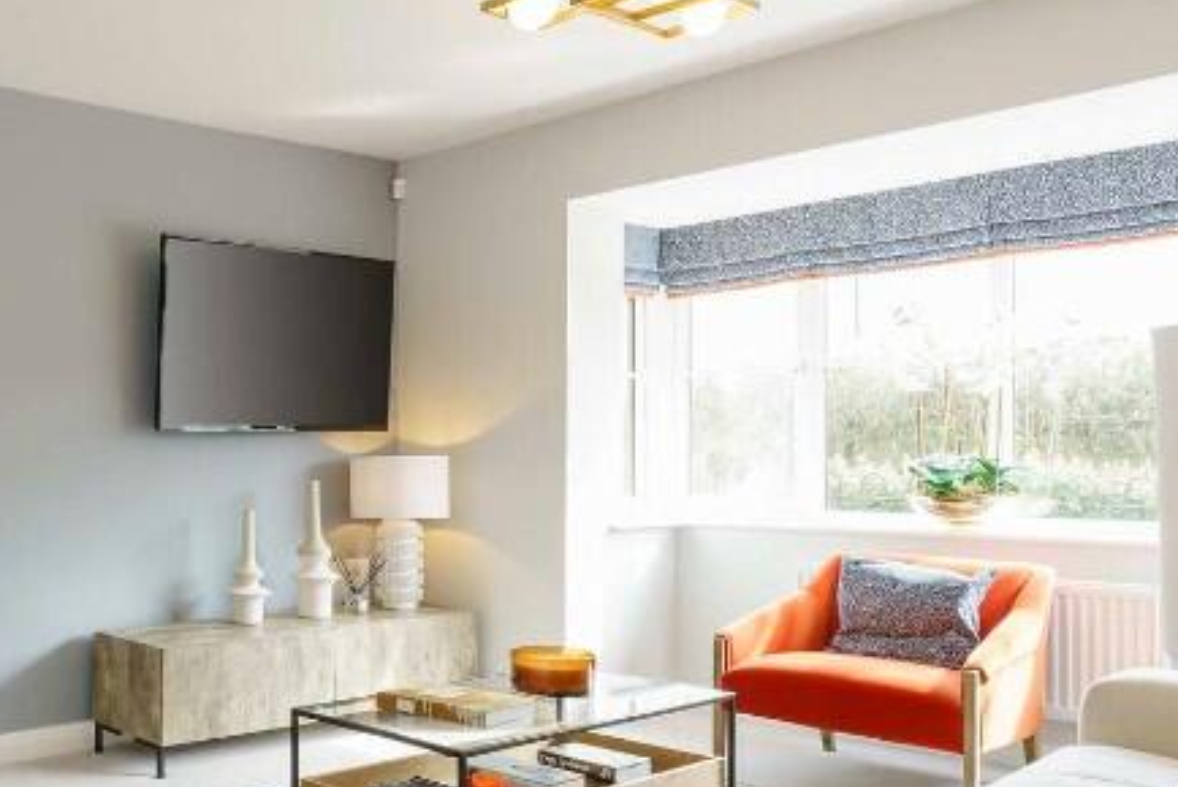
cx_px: 16
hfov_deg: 47.9
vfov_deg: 39.9
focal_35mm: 33
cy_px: 468
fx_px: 1081
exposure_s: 1/3
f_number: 11
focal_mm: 14
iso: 100
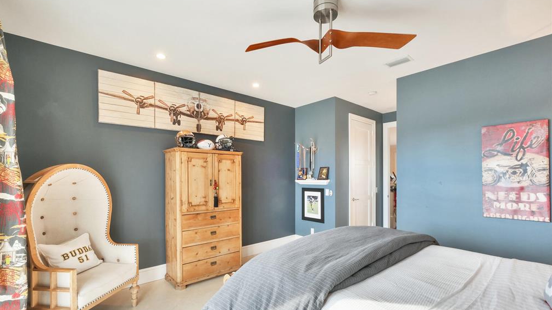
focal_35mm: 16
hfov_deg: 99.4
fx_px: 234
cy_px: 179
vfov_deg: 66.7
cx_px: 271
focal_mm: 10
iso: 640
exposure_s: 1/40
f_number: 11
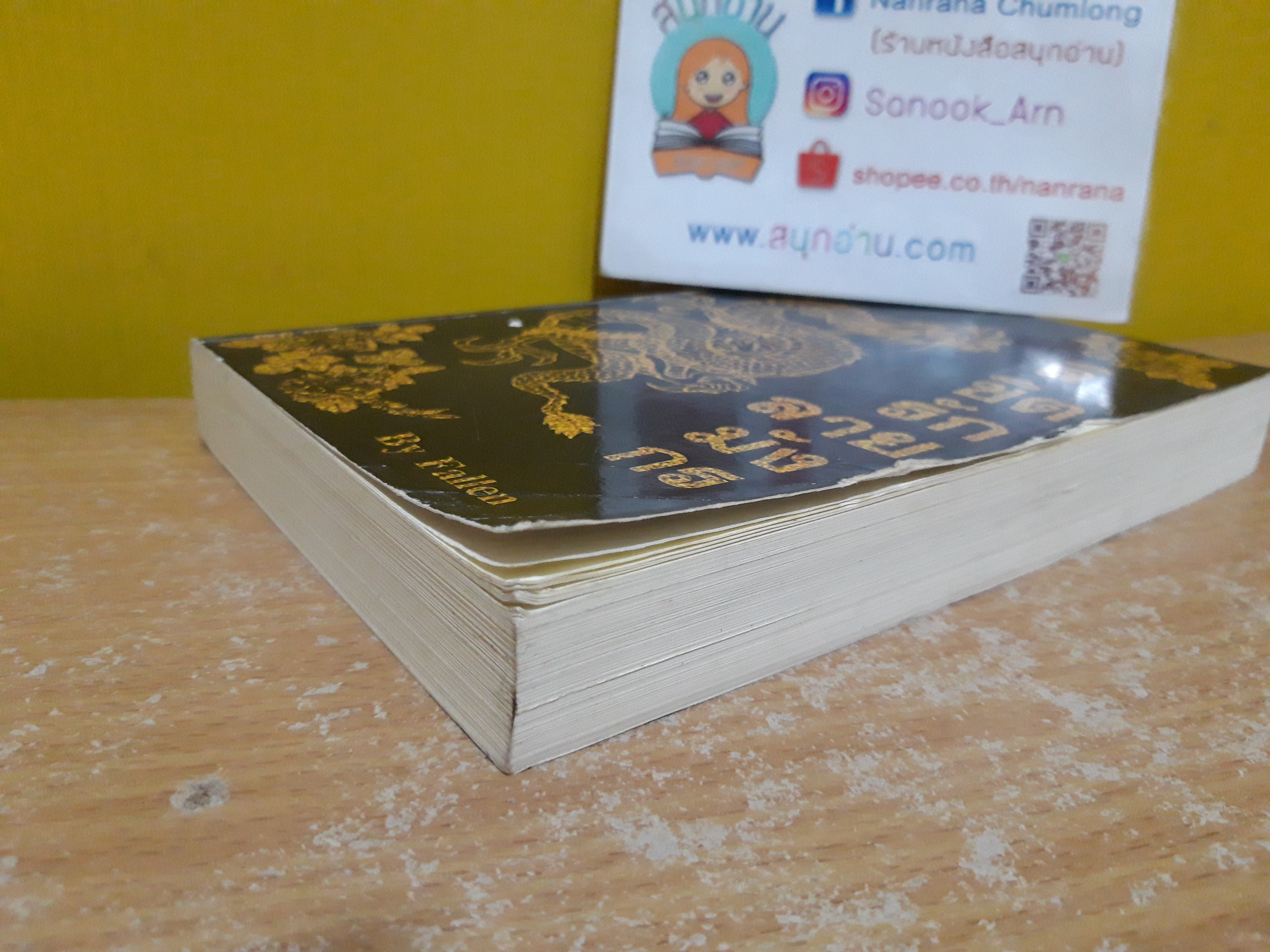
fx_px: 954
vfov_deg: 53.1
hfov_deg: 67.3
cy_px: 476
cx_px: 635
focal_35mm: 26
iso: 500
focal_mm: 3.93
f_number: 1.7
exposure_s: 1/25
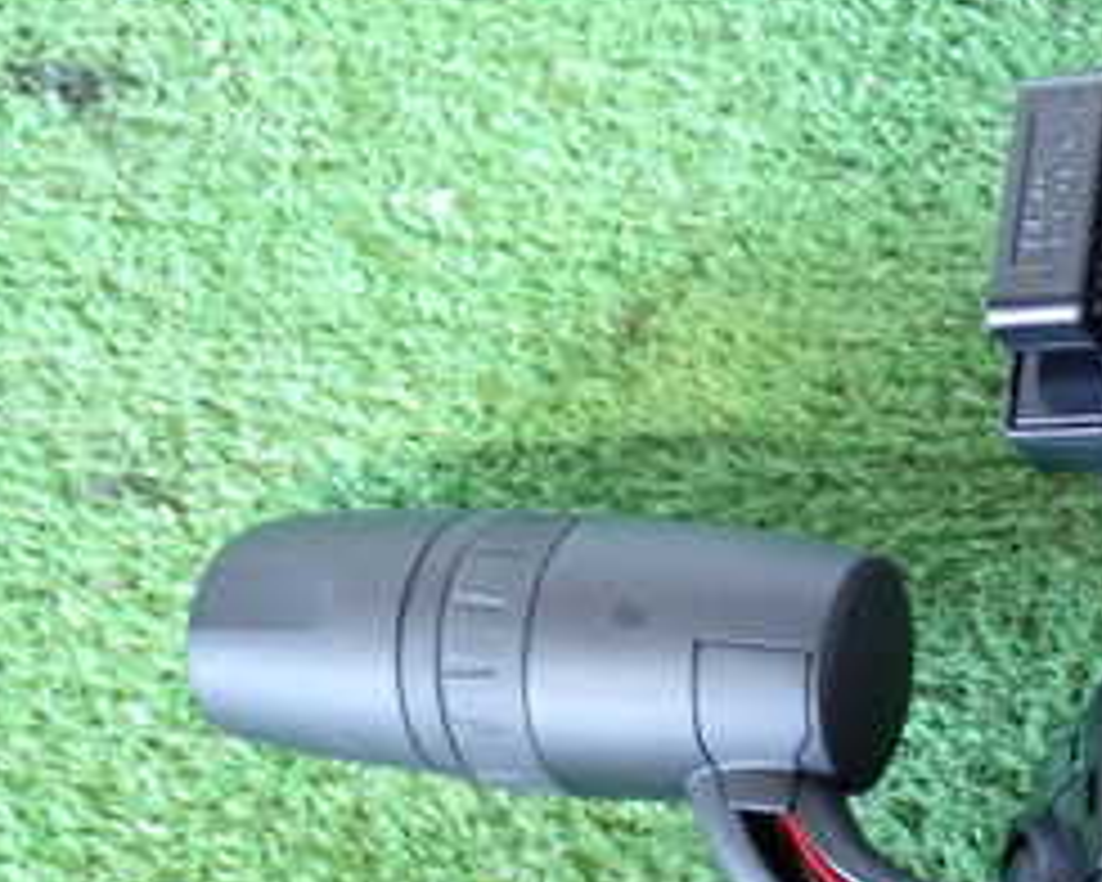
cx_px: 1322
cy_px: 657
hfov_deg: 20.7
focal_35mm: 86
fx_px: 2805
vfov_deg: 17.8
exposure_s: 1/30
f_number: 2.5
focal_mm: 6.37
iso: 800
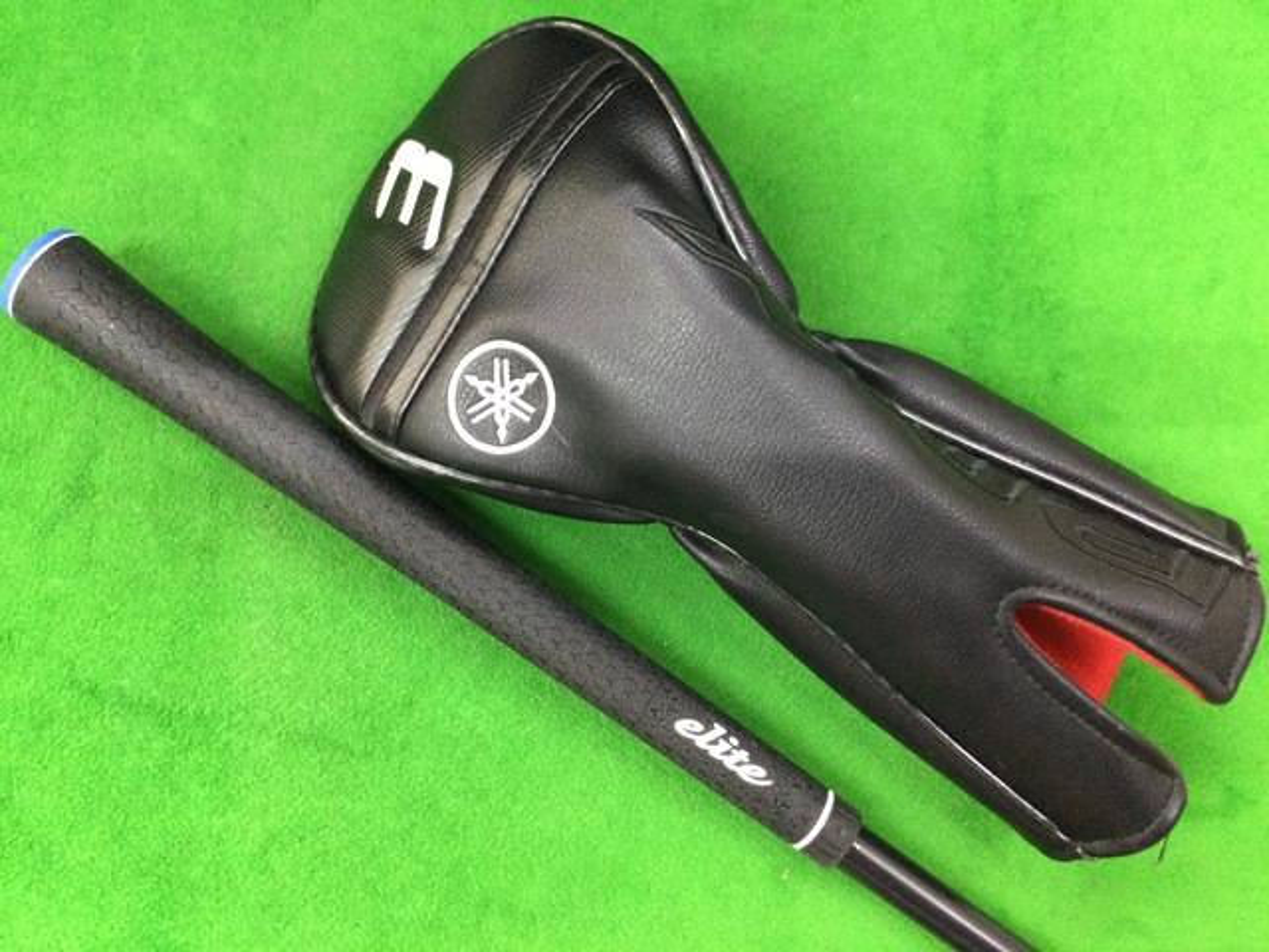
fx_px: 1136
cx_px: 634
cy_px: 476
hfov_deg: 58.4
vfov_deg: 45.4
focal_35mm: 31
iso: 200
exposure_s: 1/20
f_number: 2.4
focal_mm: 3.3
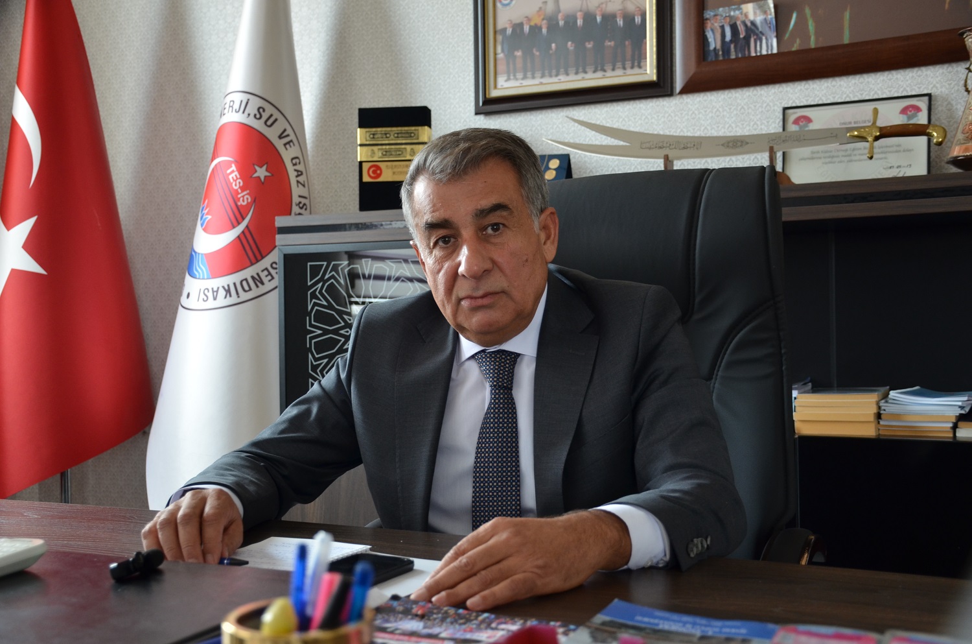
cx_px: 486
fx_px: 1091
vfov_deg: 32.9
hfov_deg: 48.0
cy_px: 322
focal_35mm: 40
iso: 500
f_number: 4
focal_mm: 27
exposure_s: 1/60
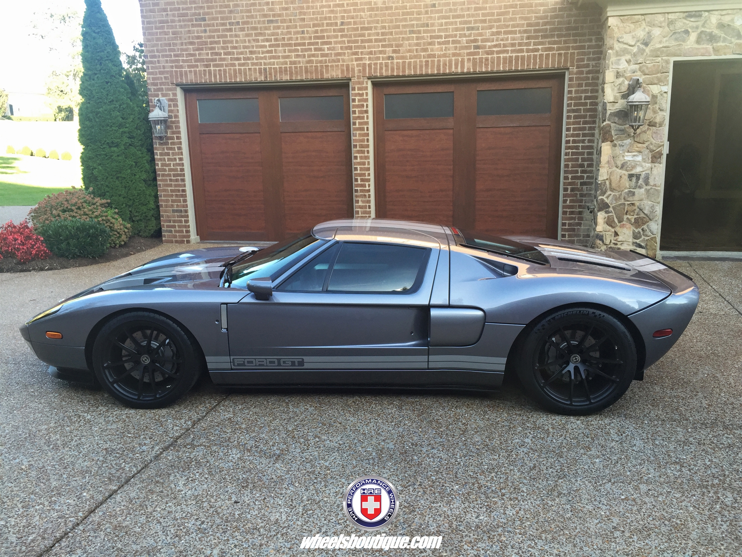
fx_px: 622
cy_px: 278
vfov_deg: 48.2
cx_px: 371
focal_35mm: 29
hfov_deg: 61.7
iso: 40
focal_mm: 4.15
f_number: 2.2
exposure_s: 1/120
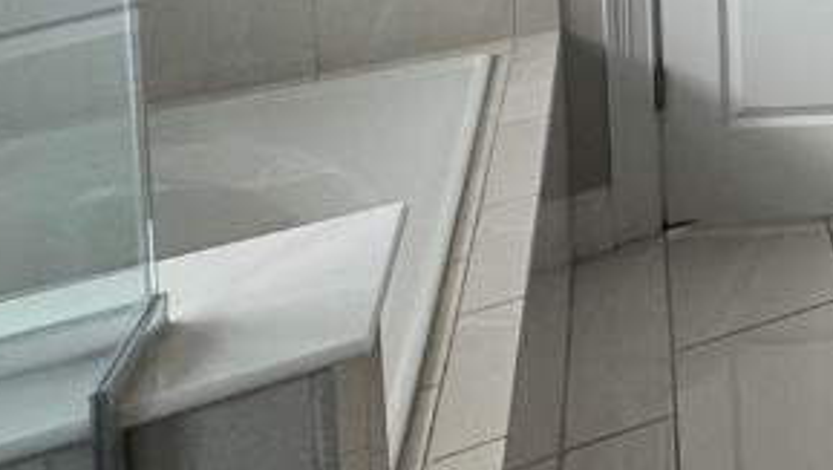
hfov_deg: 23.6
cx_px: 1430
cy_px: -381
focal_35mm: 54
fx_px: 1194
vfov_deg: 17.8
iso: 160
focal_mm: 2.22
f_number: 2.2
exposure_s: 1/99
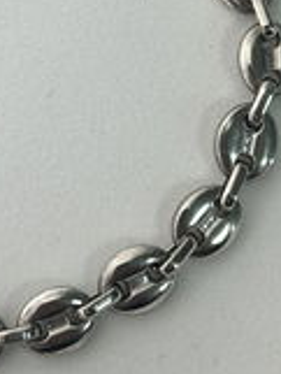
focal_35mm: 159
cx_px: 60
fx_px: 1719
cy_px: -8
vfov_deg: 12.3
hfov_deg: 9.3
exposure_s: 1/100
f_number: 1.78
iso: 64
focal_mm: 6.76
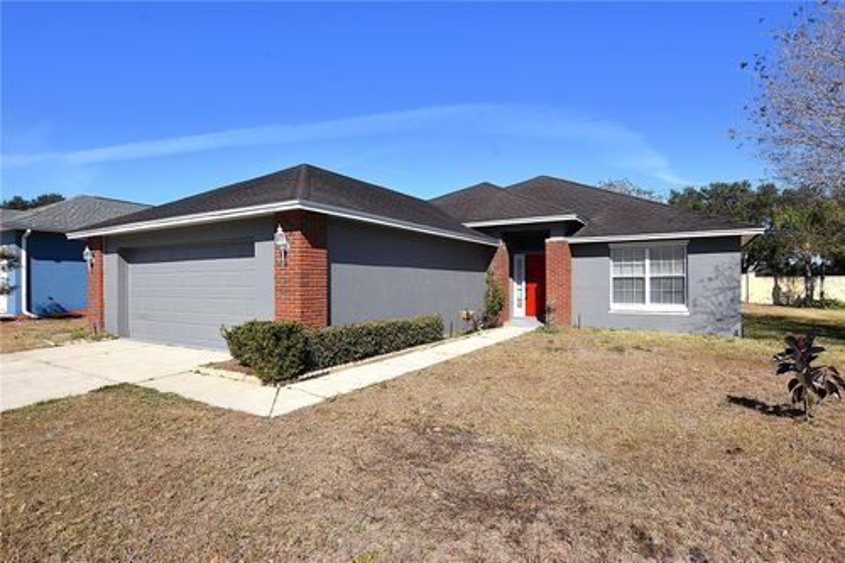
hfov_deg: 90.0
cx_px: 422
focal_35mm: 18
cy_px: 282
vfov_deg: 67.3
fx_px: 422
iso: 100
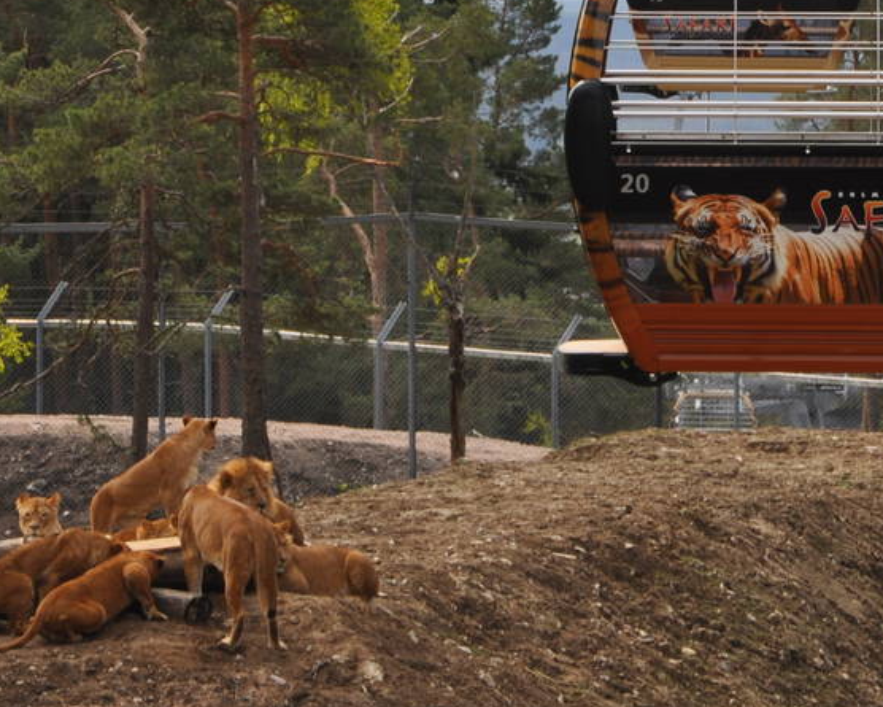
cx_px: 629
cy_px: -107
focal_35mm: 303
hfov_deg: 6.4
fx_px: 7929
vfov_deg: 5.1
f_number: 11
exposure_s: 1/200
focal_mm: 75
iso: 200
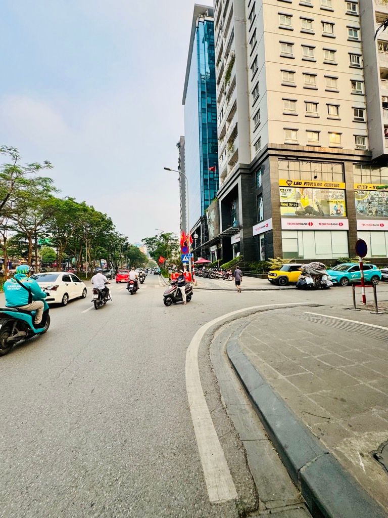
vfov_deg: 102.1
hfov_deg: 85.7
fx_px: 209
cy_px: 259
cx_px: 194
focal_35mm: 14
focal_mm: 2.22
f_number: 2.2
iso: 40
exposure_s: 1/600
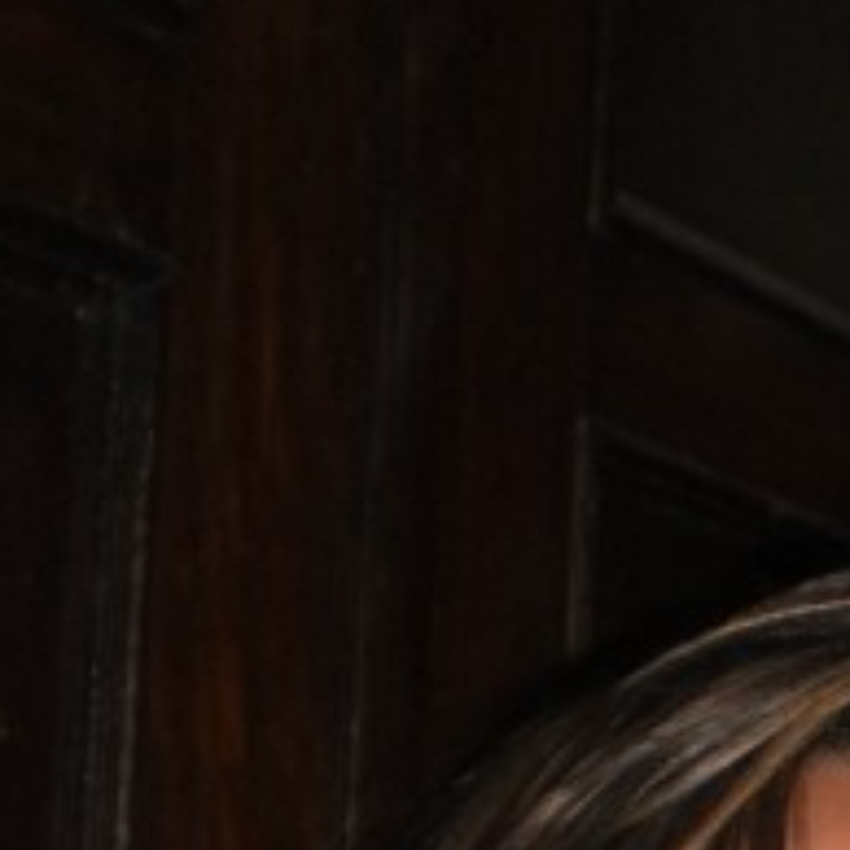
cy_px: 1306
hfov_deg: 12.7
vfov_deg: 12.6
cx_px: 1222
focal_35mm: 131
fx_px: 3639
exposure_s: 1/30
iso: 125
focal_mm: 6.3
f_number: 3.1
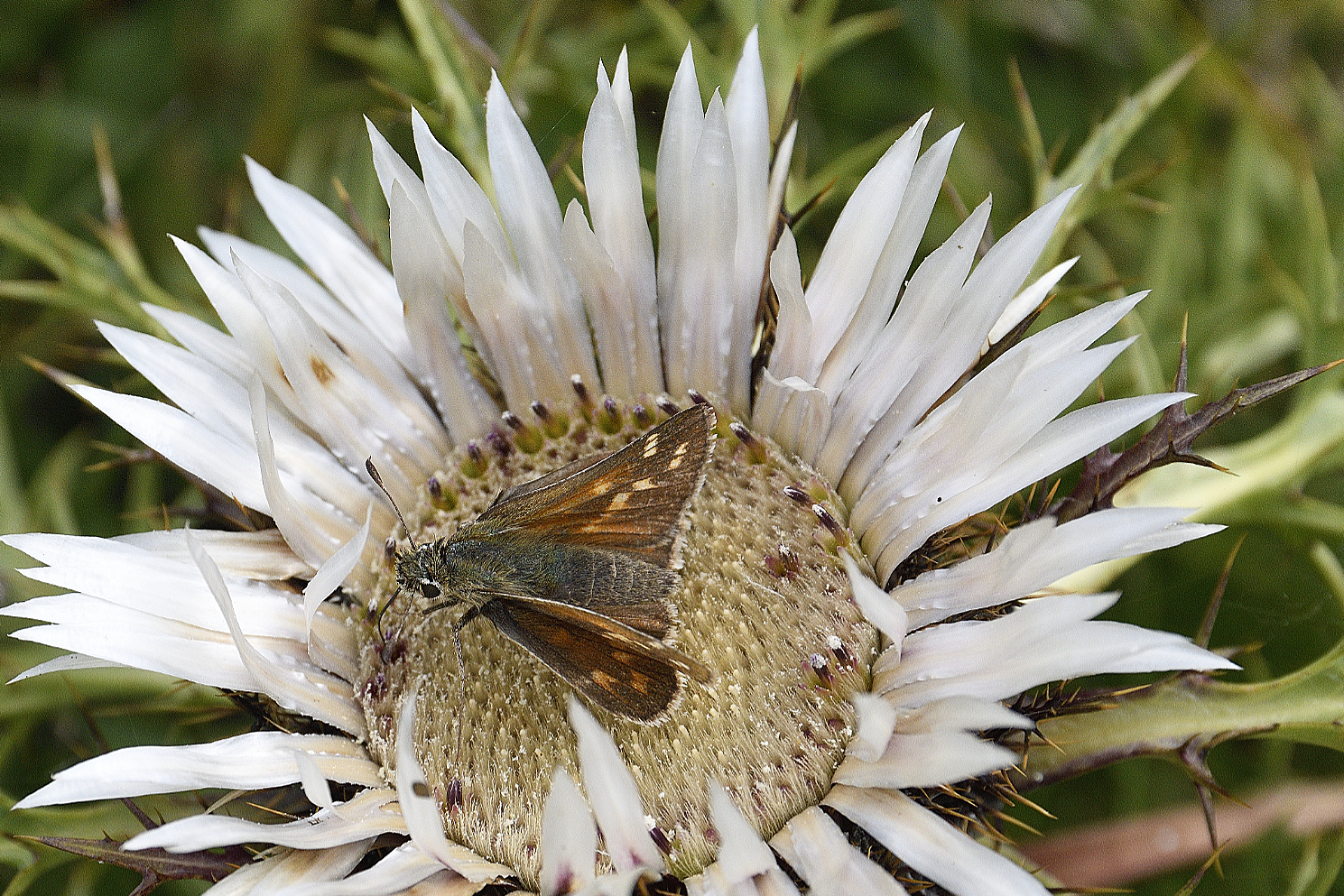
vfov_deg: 9.7
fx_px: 5264
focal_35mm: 141
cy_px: 561
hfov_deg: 14.5
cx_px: 537
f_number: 8
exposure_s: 1/1600
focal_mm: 70
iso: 1000
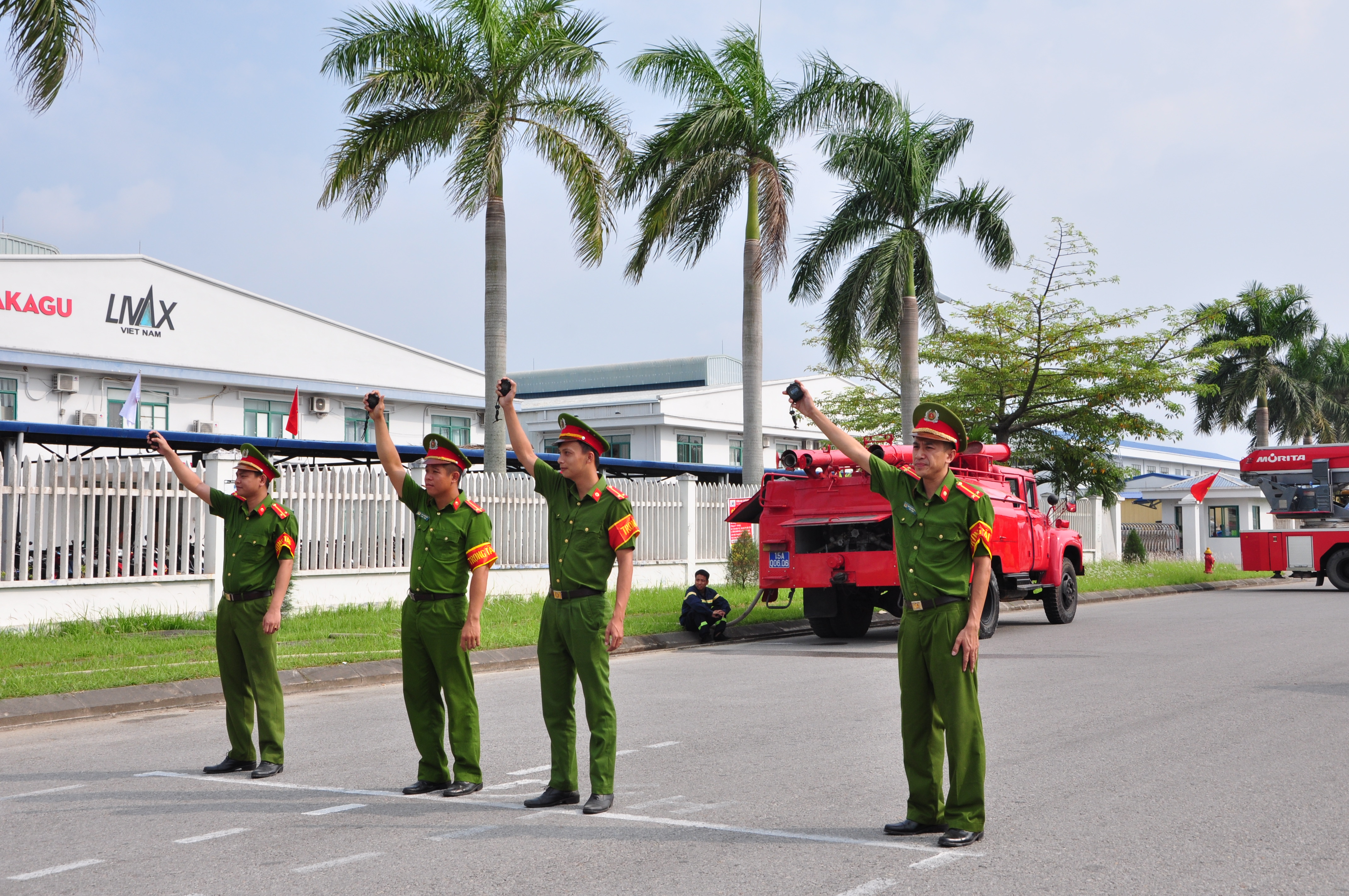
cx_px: 674
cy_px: 448
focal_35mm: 42
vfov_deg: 31.8
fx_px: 1572
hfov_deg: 46.4
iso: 250
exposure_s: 1/250
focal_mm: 28
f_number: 11
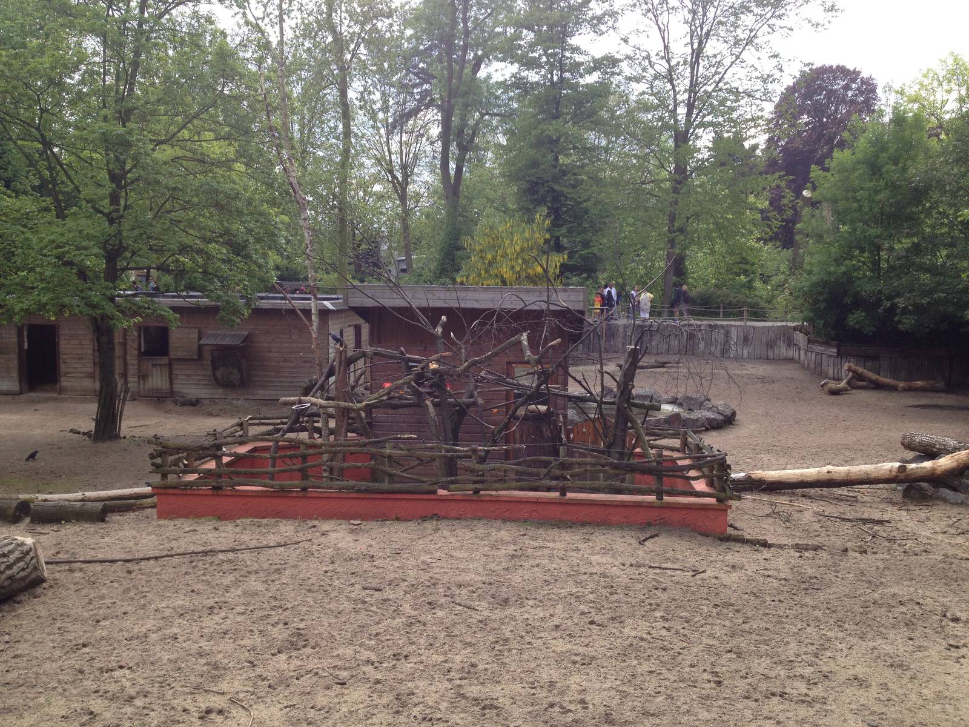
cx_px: 484
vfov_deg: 40.7
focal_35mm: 35
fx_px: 980
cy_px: 364
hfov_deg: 52.6
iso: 50
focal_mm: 4.28
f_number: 2.4
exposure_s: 1/497
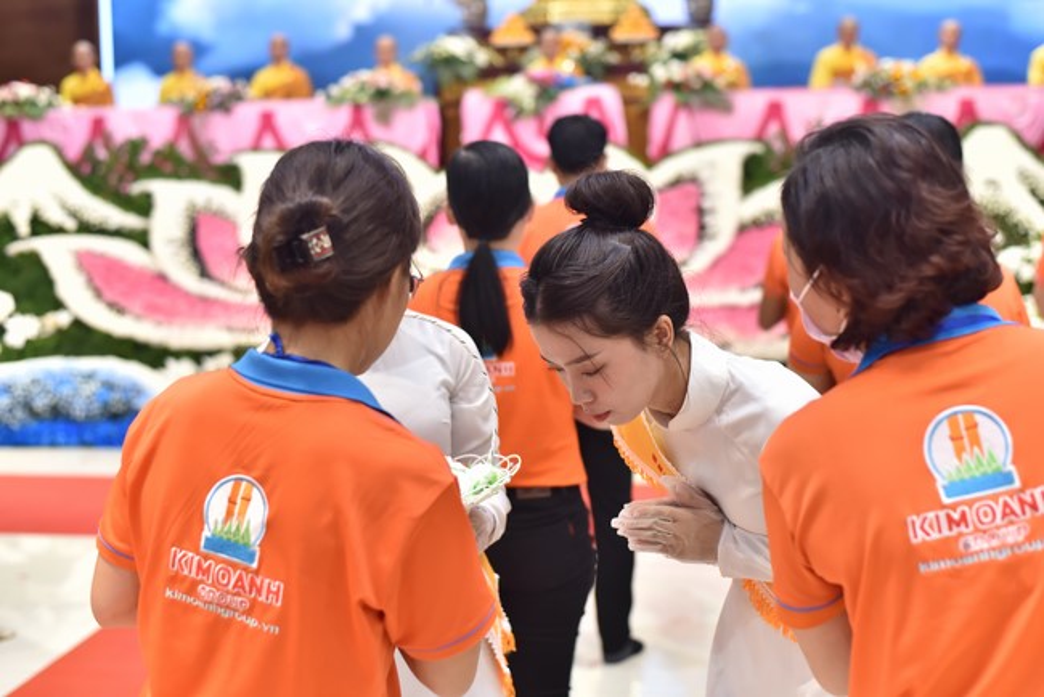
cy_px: 348
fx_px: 1451
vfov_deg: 27.0
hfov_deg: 39.6
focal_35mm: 50
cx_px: 522
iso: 800
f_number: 2.8
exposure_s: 1/160
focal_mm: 50
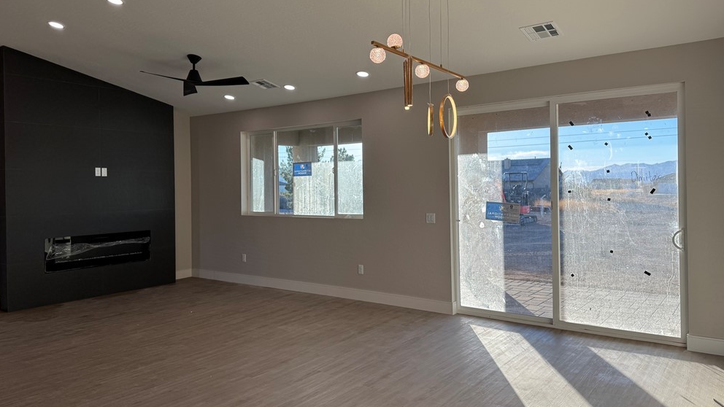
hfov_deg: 69.9
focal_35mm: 27
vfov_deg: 42.8
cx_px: 355
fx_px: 518
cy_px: 183
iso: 80
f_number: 1.78
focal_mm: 6.76
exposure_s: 1/900
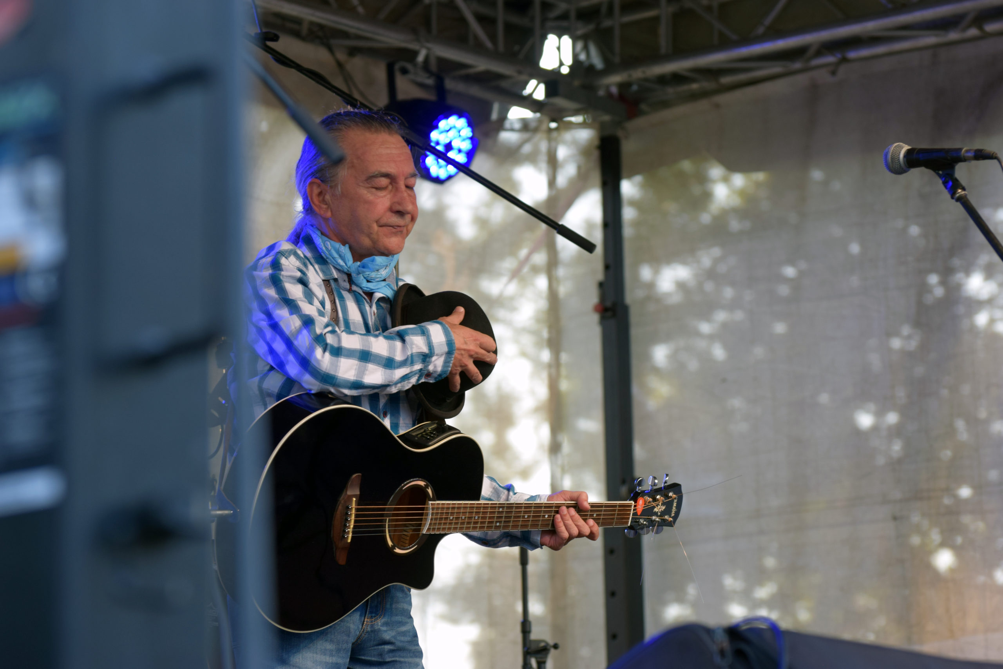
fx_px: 4848
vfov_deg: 7.9
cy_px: 334
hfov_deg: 11.8
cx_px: 502
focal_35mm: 174
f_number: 4.8
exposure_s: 1/125
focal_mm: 116
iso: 320
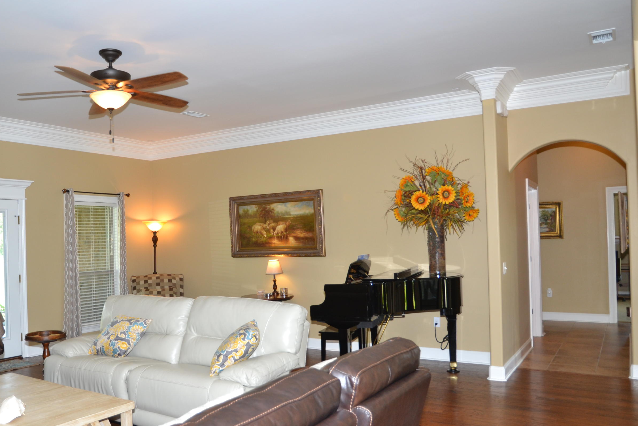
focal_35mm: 30
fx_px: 532
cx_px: 242
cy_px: 230
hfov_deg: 61.2
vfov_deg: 43.6
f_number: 3.5
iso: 400
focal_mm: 16
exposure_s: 1/60
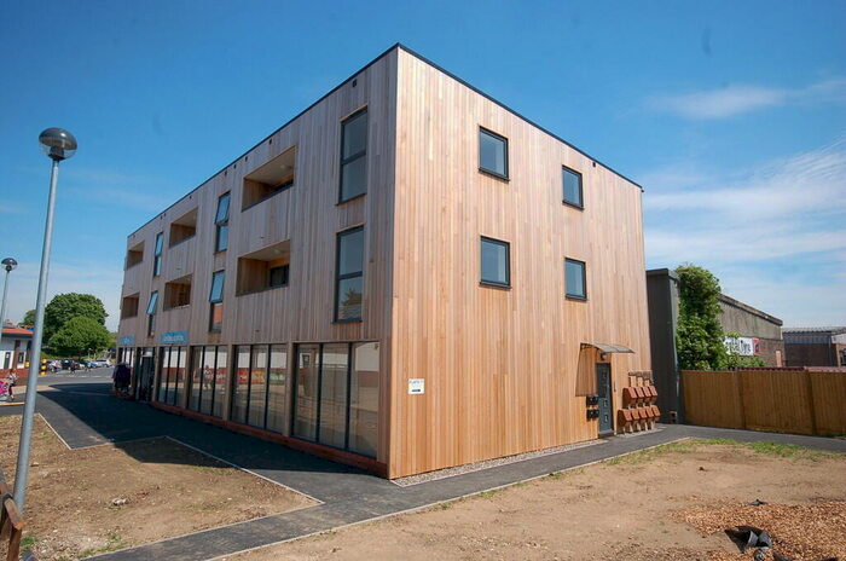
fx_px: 528
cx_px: 423
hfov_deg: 77.4
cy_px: 280
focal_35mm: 22
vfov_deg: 56.0
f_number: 10
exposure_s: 1/320
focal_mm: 15
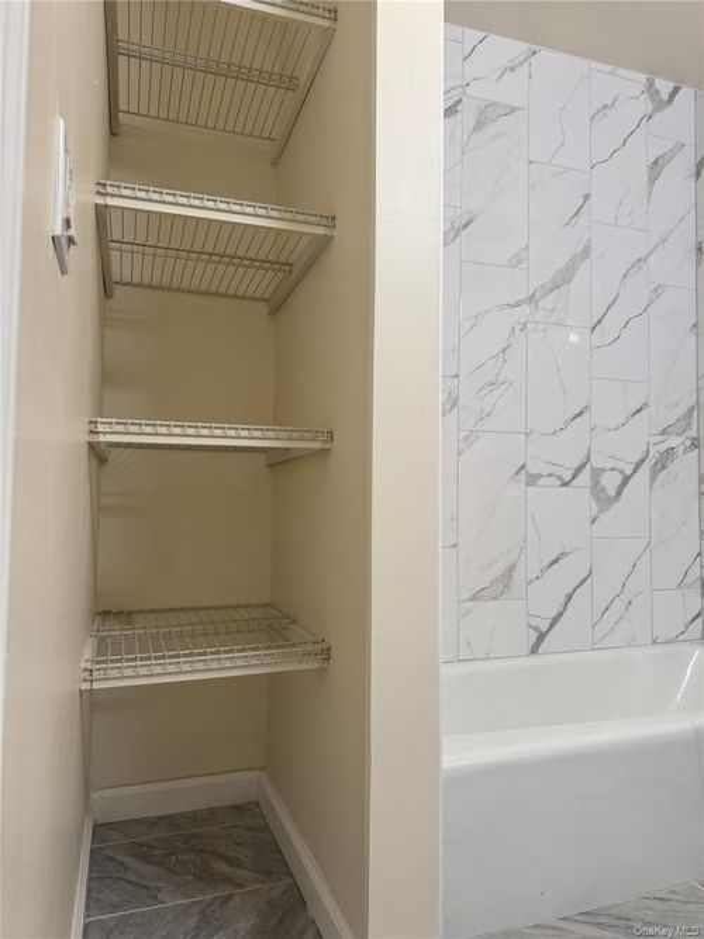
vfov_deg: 71.6
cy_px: 470
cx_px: 352
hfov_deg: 56.8
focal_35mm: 24
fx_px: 651
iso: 160
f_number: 1.78
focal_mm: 6.76
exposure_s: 1/120
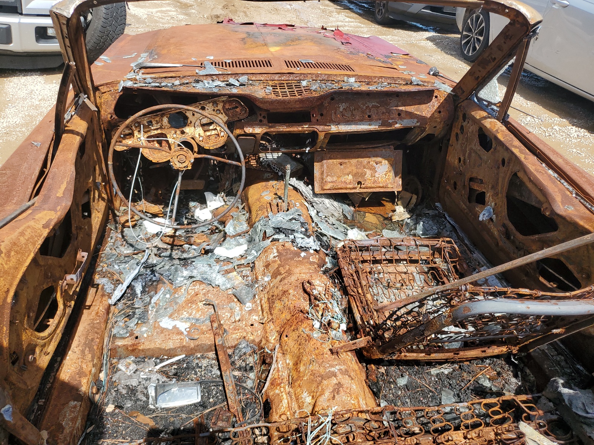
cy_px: 222
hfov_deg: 67.3
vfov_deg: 53.1
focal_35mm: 26
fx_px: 446
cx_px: 297
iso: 50
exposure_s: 1/2000
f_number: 1.5
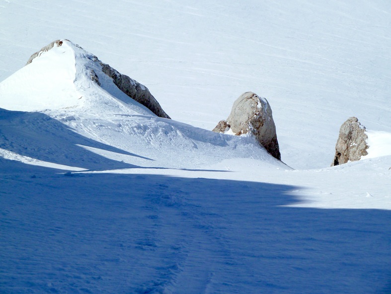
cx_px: 196
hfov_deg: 17.7
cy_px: 147
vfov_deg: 13.4
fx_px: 1254
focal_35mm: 111
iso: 80
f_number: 5.6
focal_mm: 18.2
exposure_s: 1/1000
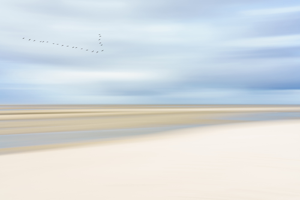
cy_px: 100
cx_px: 150
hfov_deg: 53.1
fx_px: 300
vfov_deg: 36.9
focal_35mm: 36
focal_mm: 36
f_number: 22
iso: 50
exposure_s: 1/6
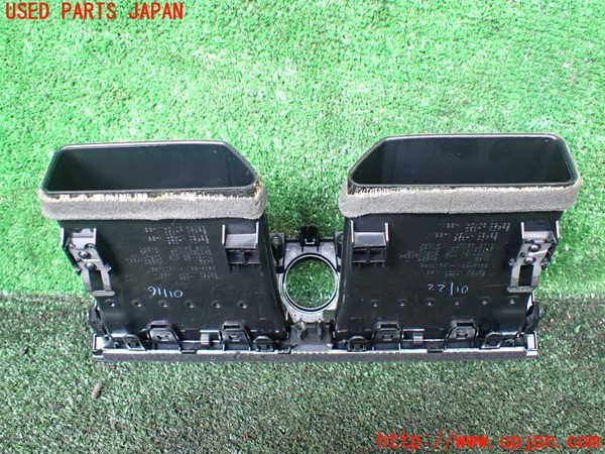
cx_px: 302
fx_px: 524
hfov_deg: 60.0
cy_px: 227
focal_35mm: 30
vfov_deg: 46.8
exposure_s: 1/100
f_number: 2.3
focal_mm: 5.4
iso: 800
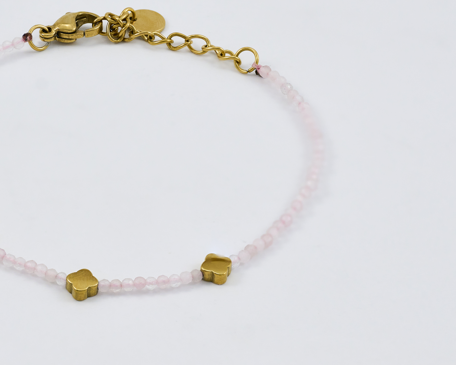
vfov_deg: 6.8
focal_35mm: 227
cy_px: 160
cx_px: 126
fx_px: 3064
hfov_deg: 8.5
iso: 200
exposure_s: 1/160
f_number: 5.6
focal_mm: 105
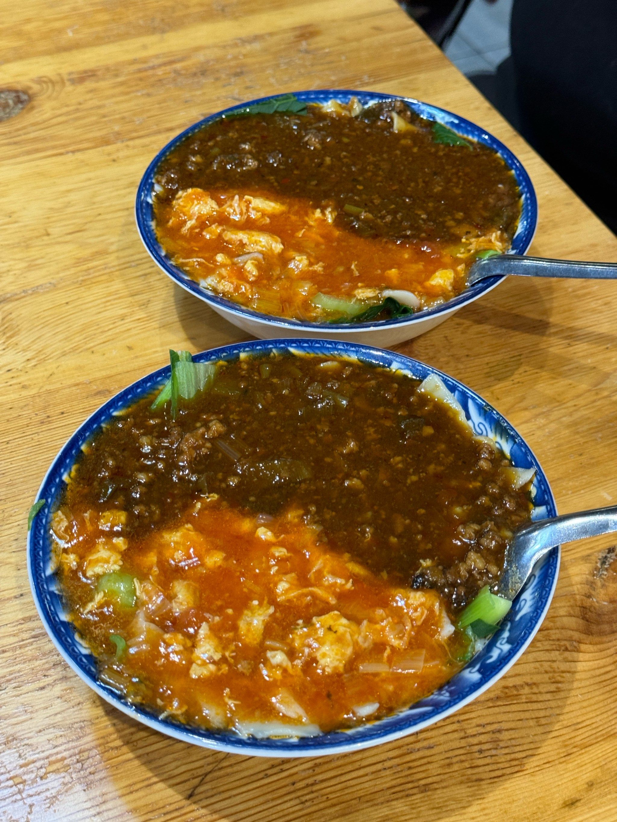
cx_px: 308
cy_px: 411
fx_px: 1141
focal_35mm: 48
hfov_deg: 30.3
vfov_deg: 39.7
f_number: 1.78
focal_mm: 6.86
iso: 200
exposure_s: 1/50
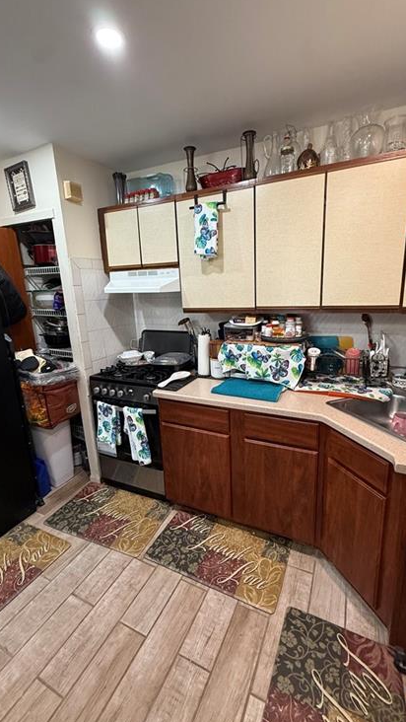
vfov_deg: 99.4
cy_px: 356
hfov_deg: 67.1
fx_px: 306
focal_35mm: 16
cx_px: 210
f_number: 2.2
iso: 250
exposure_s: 1/60
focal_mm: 2.22
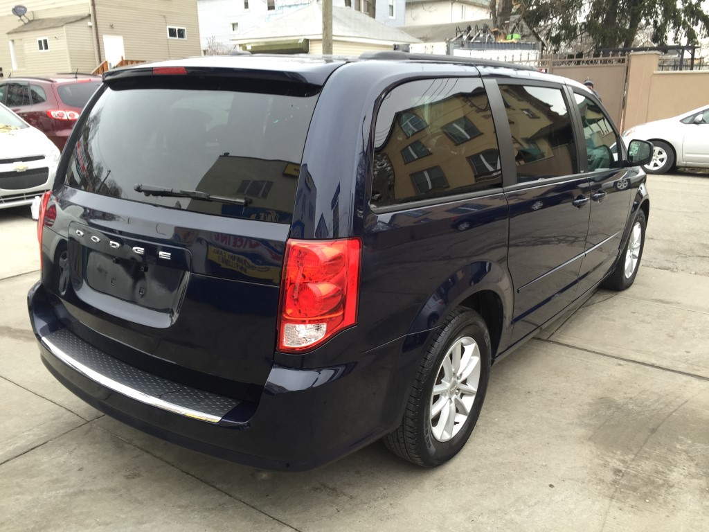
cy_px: 266
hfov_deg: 61.7
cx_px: 354
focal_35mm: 29
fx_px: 594
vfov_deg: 48.2
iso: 32
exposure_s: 1/60
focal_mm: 4.15
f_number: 2.2
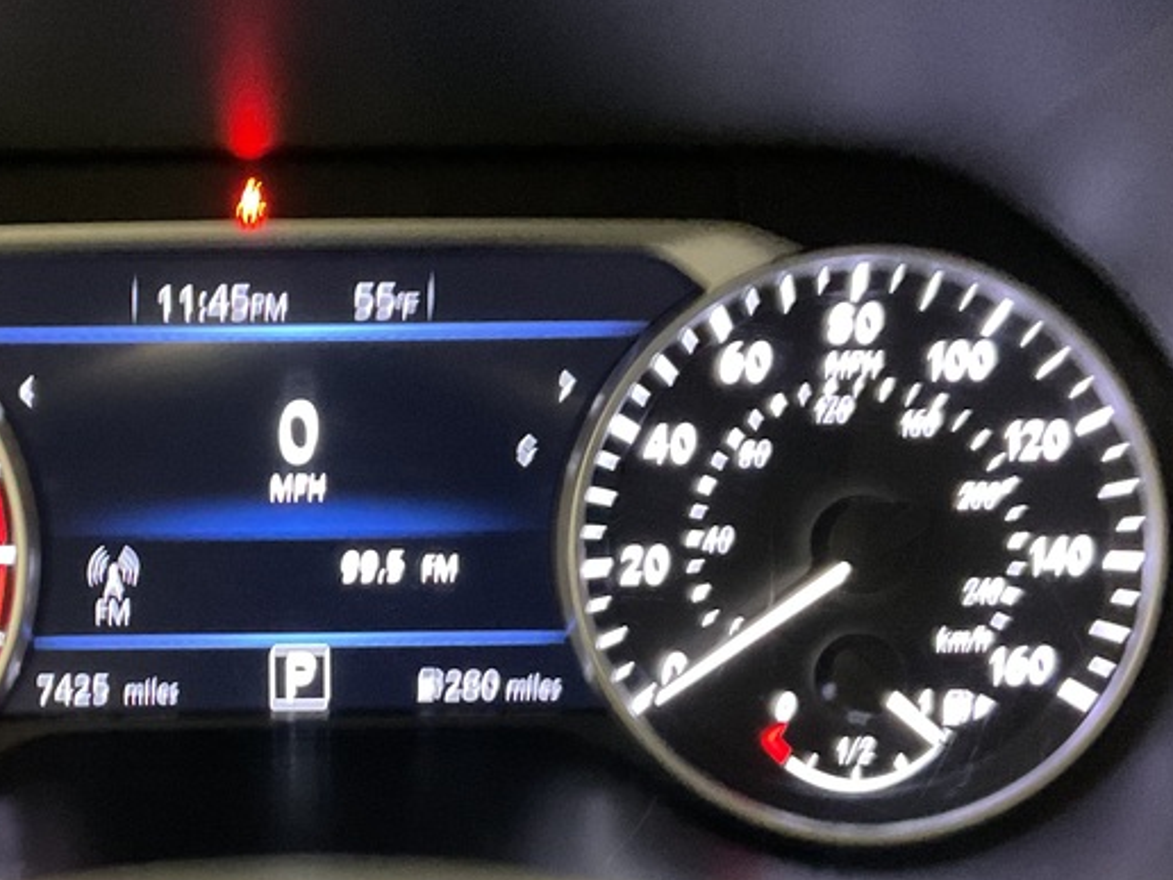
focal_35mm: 54
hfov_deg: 34.9
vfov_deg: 26.9
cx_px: 311
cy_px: 564
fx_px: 1830
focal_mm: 3
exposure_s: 1/30
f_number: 1.8
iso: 500
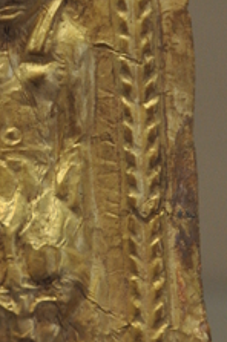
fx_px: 8444
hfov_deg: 1.5
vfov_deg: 2.3
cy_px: 204
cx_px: 19
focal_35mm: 890
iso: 640
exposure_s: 1/80
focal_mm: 200
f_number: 5.6
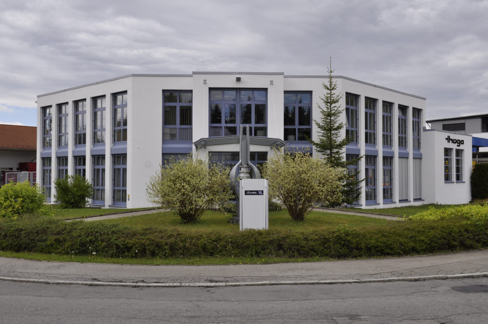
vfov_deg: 36.8
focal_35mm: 36
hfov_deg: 53.2
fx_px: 487
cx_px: 244
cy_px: 162
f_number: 9
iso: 200
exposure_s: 1/320
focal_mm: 24
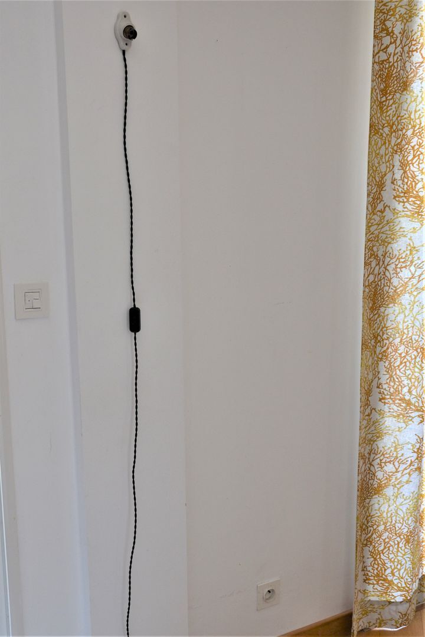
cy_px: 318
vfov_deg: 53.1
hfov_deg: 36.9
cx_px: 212
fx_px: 637
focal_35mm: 36
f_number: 5.6
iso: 400
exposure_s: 1/125
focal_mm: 24
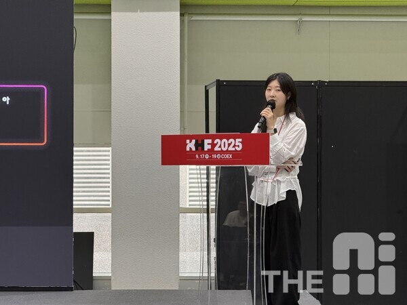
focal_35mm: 120
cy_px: 152
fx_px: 1411
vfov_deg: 12.3
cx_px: 204
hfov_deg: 16.4
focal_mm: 15.66
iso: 400
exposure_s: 1/60
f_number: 2.8
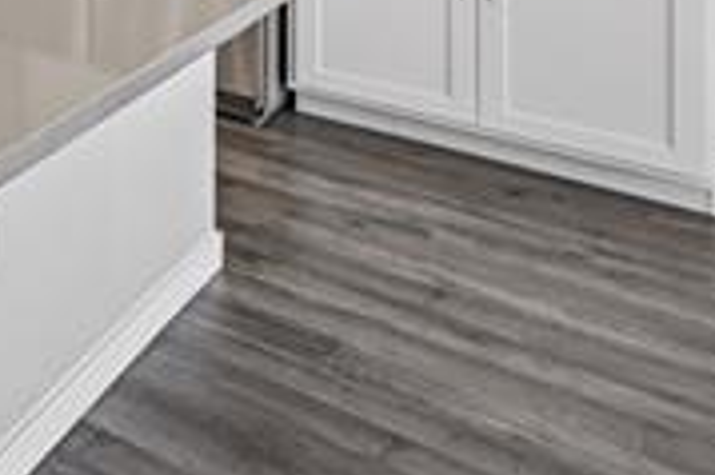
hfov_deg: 24.7
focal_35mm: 50
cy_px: -299
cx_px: -471
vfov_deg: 21.2
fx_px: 992
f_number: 8
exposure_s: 1/15
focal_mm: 14
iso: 125
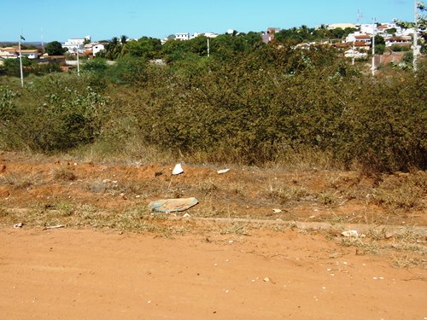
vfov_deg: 34.3
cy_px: 160
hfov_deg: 44.8
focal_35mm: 42
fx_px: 518
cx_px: 214
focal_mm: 7.8
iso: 64
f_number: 3.6
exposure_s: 1/1000
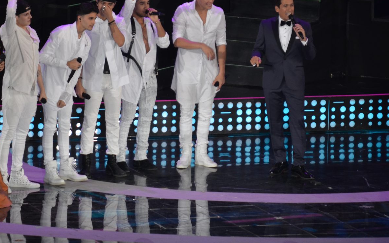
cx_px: 160
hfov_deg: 4.0
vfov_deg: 2.5
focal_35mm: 525
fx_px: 5566
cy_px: 62
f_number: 5.6
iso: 800
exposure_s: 1/125
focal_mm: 200
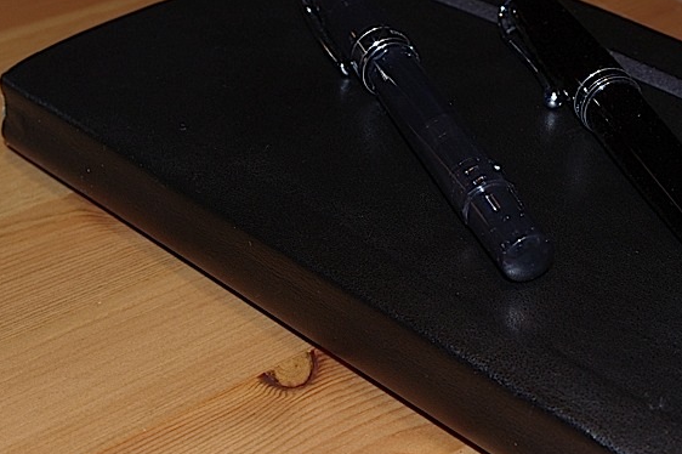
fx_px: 1344
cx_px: 457
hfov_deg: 28.3
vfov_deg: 19.2
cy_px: 237
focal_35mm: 71
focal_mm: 26.25
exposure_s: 1/25
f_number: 7.1
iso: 400
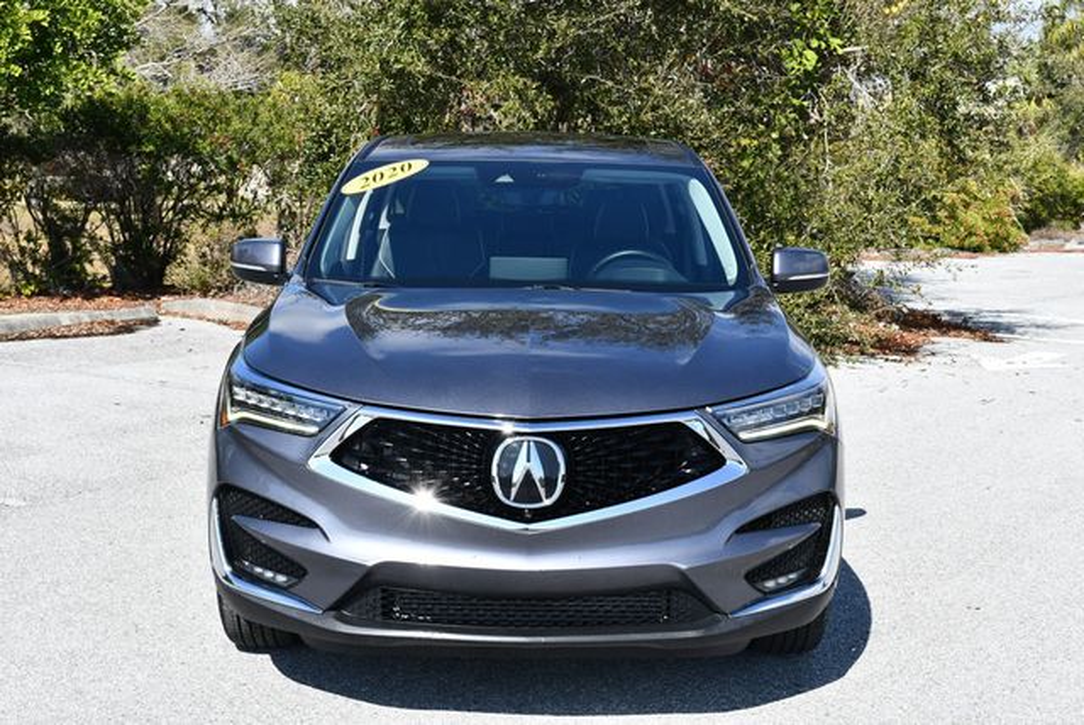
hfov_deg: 38.2
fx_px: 1567
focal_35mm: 52
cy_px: 362
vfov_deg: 26.0
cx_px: 542
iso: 140
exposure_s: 1/250
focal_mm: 26
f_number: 8
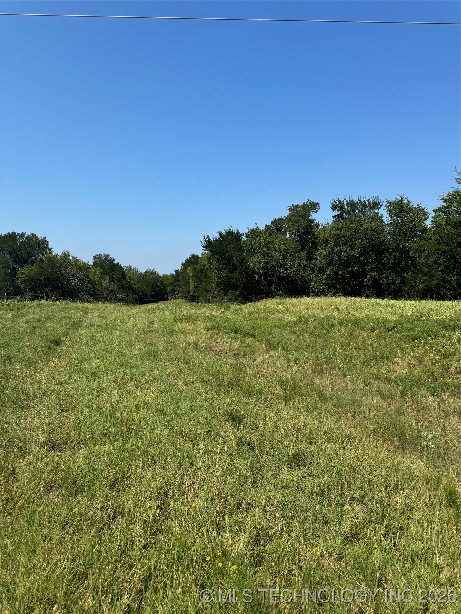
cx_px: 230
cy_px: 307
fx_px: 426
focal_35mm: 24
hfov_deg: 56.8
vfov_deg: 71.6
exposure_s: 1/4608
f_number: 1.78
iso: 80
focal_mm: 6.76
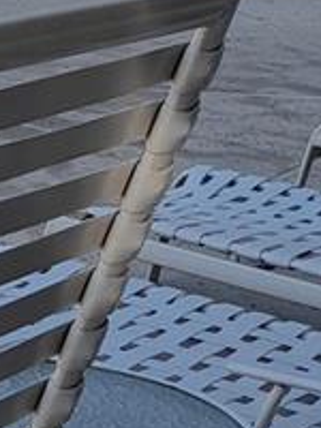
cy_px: -143
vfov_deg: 11.8
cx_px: -321
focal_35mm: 162
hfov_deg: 8.7
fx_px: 2003
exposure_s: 1/247
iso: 40
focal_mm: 4
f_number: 1.8
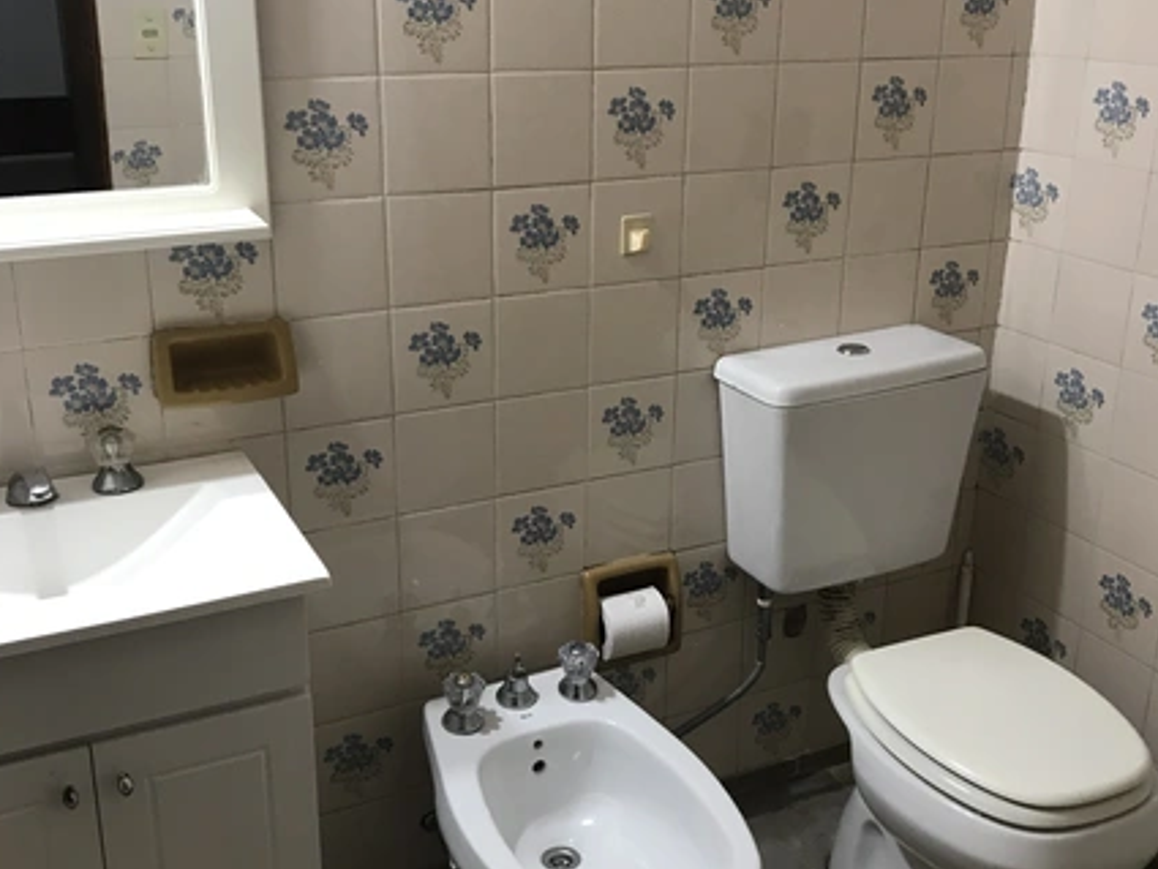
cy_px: 425
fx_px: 970
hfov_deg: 61.6
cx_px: 580
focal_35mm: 29
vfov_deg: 48.2
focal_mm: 3.99
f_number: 1.8
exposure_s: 1/17
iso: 40
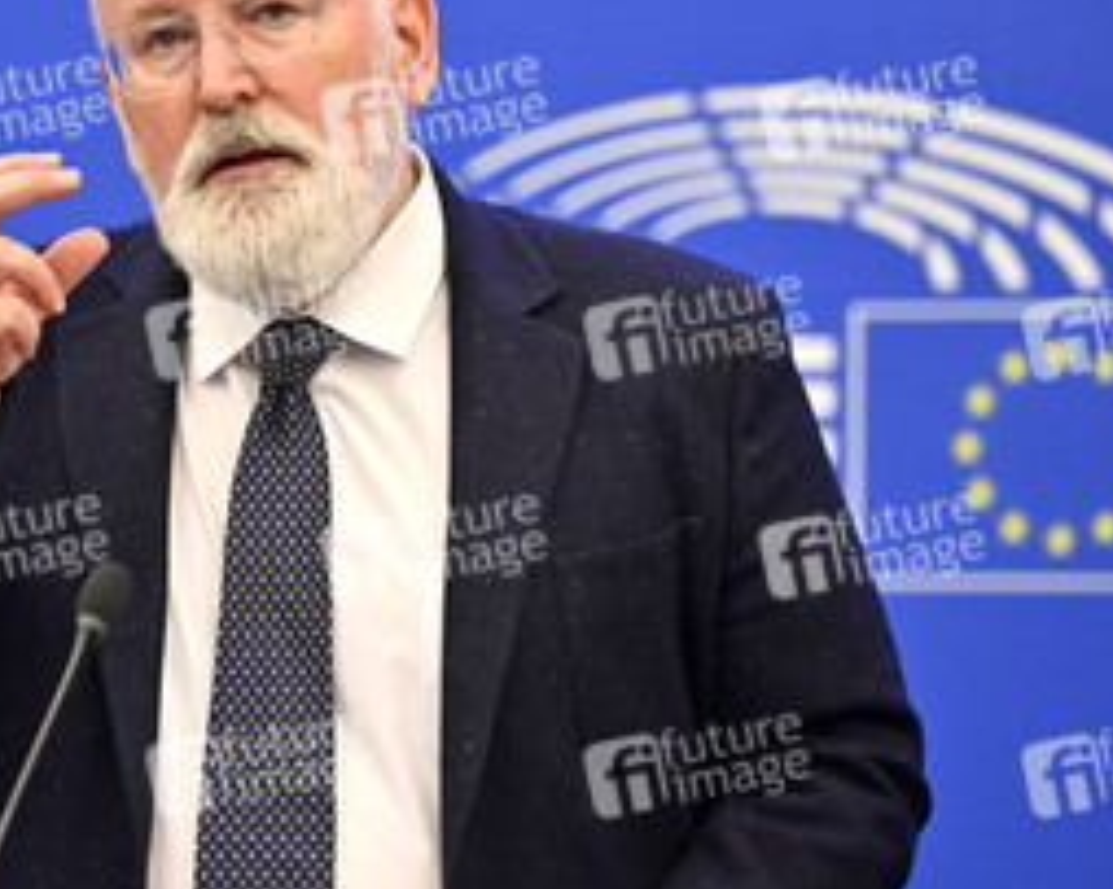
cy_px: 438
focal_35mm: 258
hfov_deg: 7.5
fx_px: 8495
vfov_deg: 6.0
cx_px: 318
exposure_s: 1/1000
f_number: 2.8
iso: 5000
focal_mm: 155
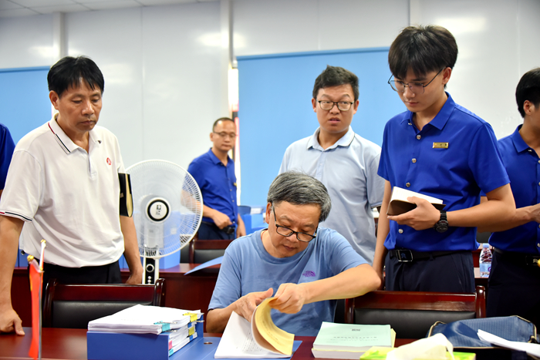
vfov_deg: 29.9
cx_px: 270
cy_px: 180
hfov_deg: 43.6
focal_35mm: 45
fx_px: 675
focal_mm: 45
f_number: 4.2
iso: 1250
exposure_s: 1/80
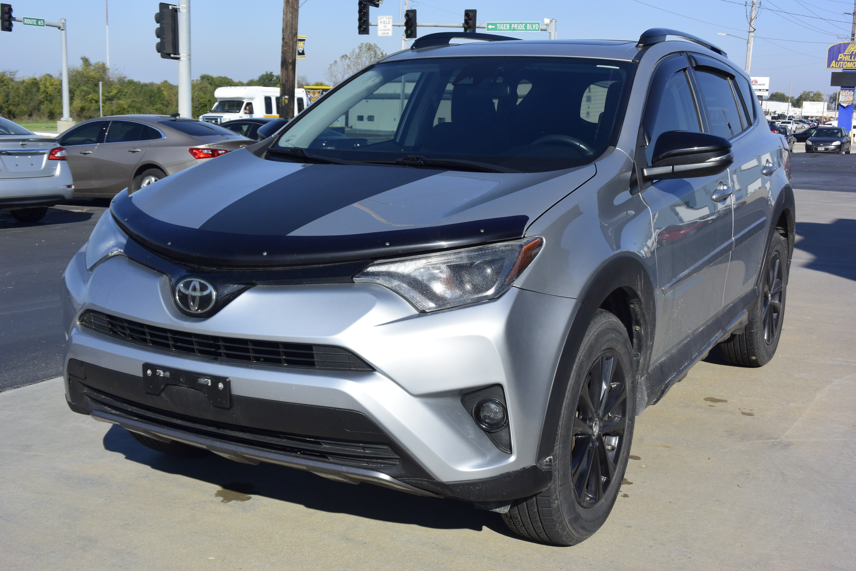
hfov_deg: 46.4
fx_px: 999
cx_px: 428
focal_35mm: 42
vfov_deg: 31.9
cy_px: 286
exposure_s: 1/1000
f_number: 5
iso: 160
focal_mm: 15.7
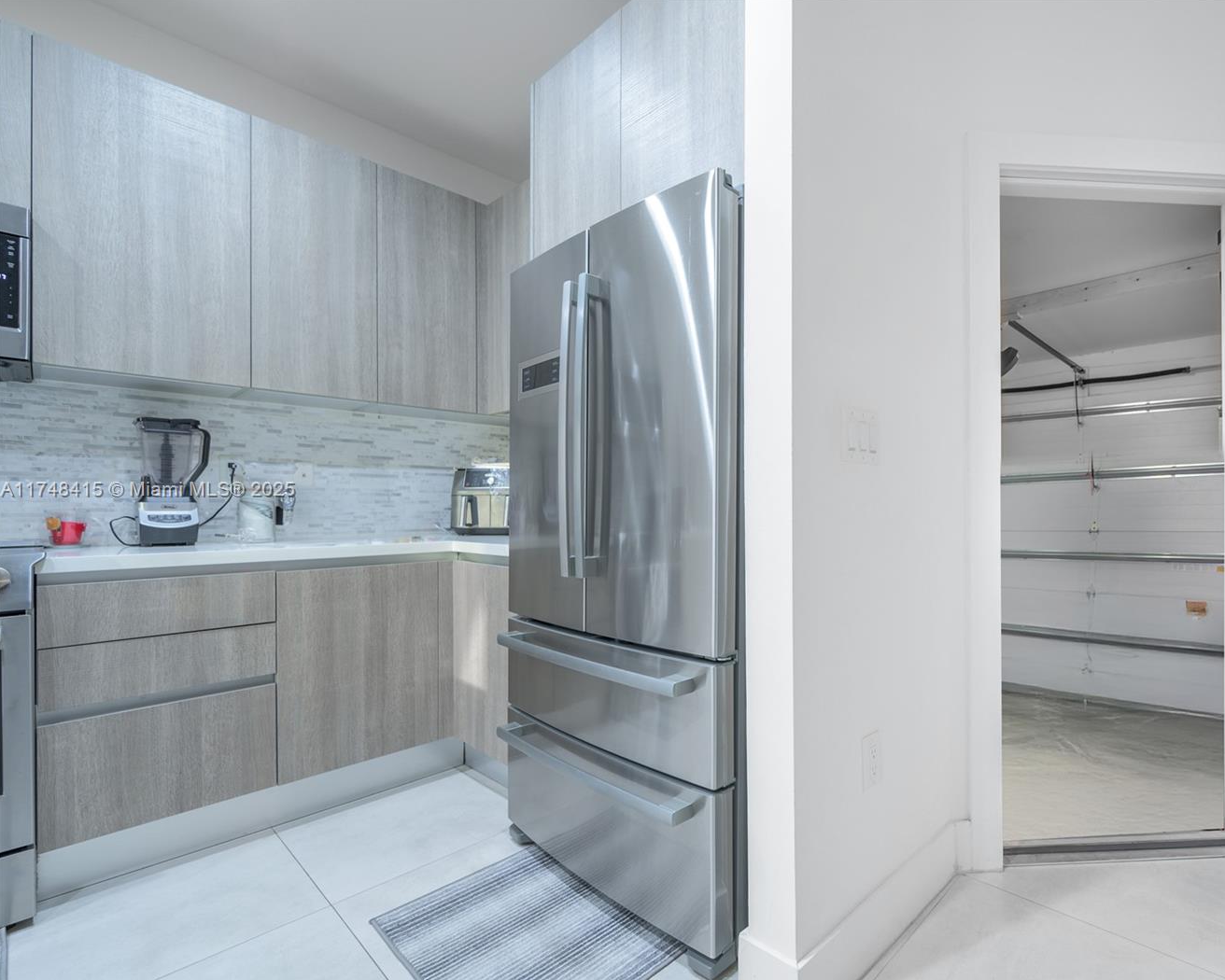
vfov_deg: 80.4
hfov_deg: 91.7
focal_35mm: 16
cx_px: 743
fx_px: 580
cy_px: 491
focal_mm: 14
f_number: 4
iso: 100
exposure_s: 1/3
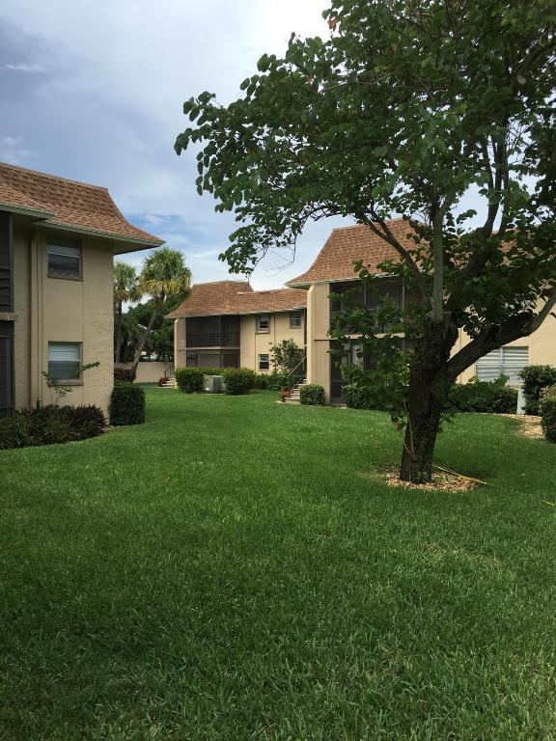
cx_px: 278
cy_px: 370
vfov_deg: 61.7
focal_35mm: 29
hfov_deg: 48.2
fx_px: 621
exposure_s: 1/905
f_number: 2.2
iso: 25
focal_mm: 4.15
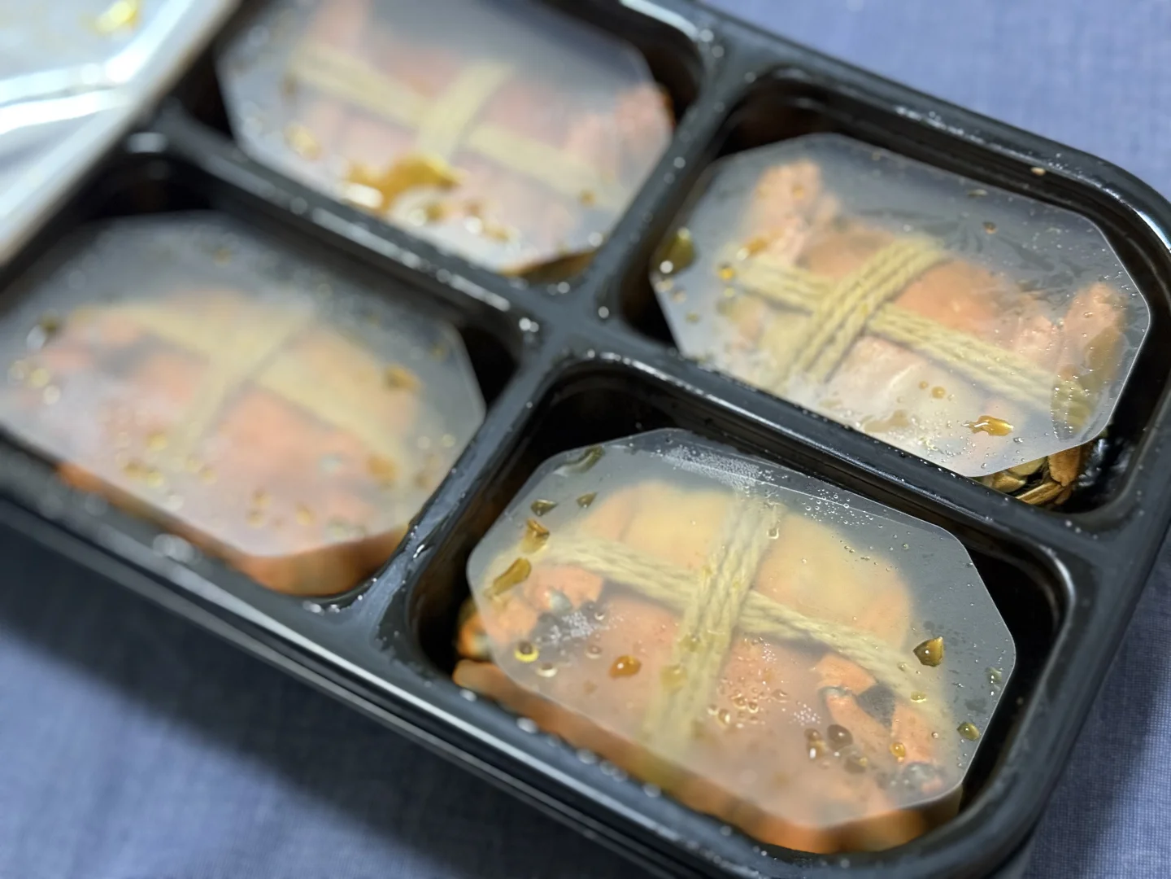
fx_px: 1624
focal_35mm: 48
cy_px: 440
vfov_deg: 30.3
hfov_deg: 39.7
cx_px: 586
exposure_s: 1/40
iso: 500
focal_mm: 6.76
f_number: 1.78
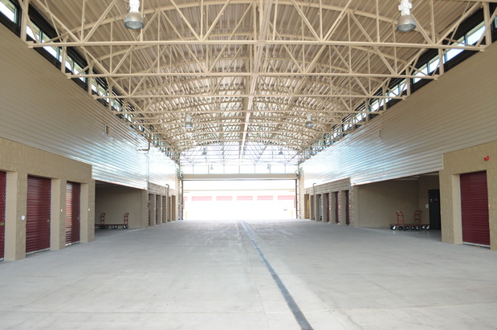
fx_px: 414
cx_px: 248
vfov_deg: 43.5
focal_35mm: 30
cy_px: 165
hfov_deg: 62.0
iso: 1000
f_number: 3.8
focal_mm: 20
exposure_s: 1/250
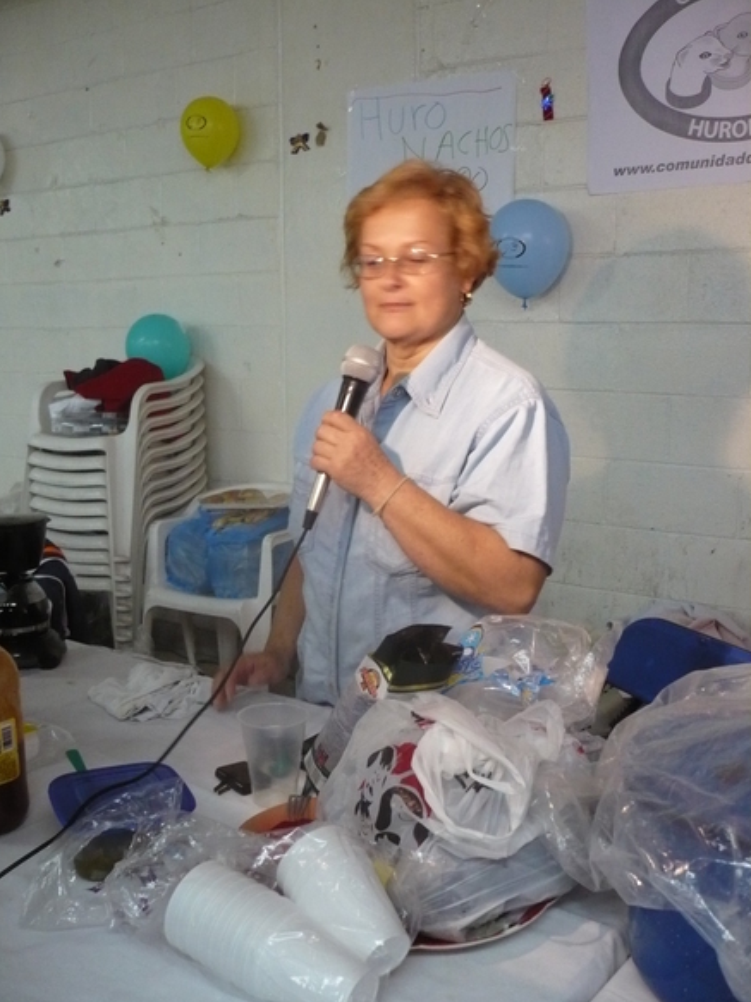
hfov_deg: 39.6
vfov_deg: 51.4
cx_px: 366
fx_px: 1042
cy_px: 502
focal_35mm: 36
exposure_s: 1/30
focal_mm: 5.8
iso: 320
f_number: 2.8
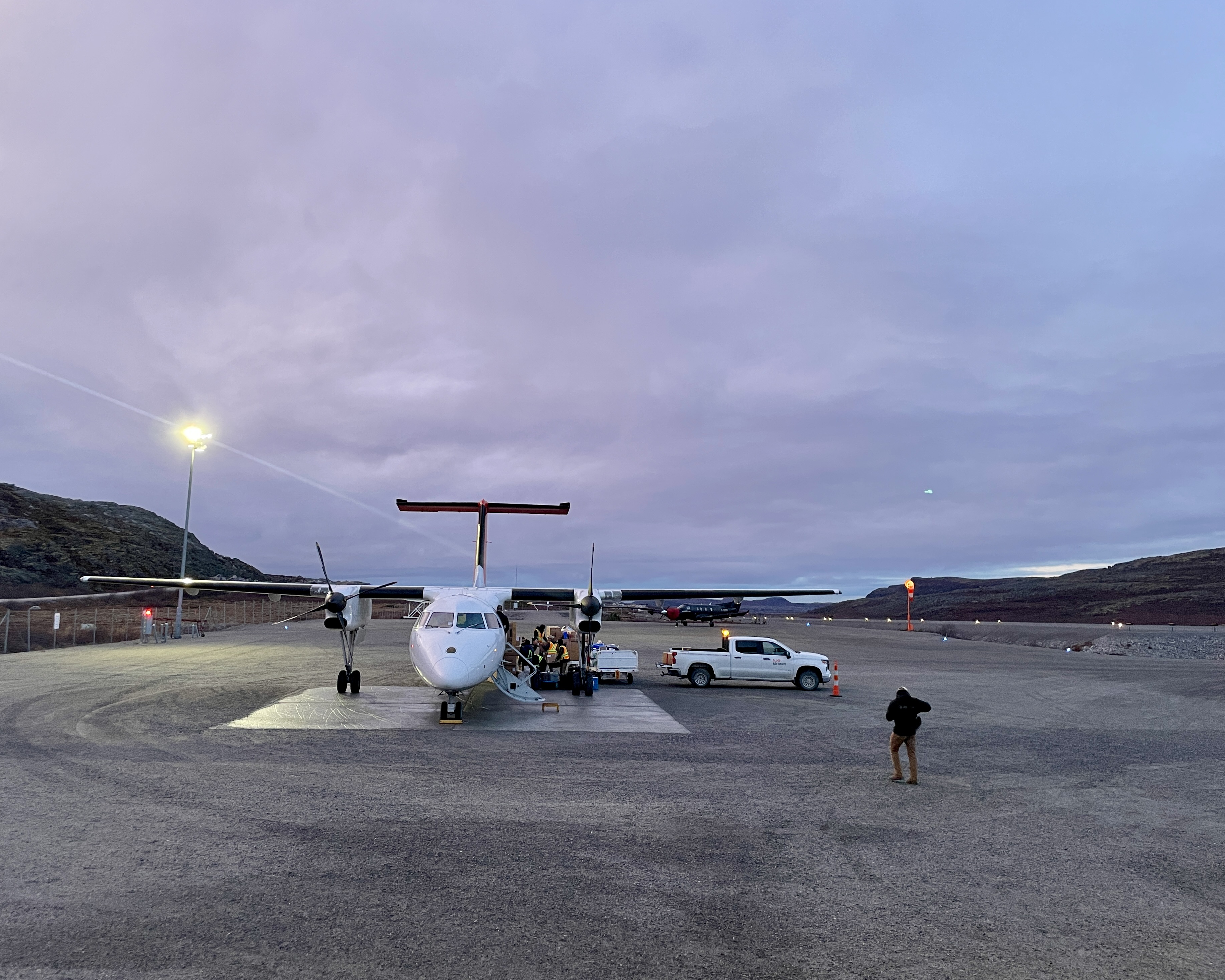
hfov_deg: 62.1
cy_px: 478
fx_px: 1015
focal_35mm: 28
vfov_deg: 51.5
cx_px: 557
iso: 125
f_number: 1.6
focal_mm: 4.2
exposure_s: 1/77
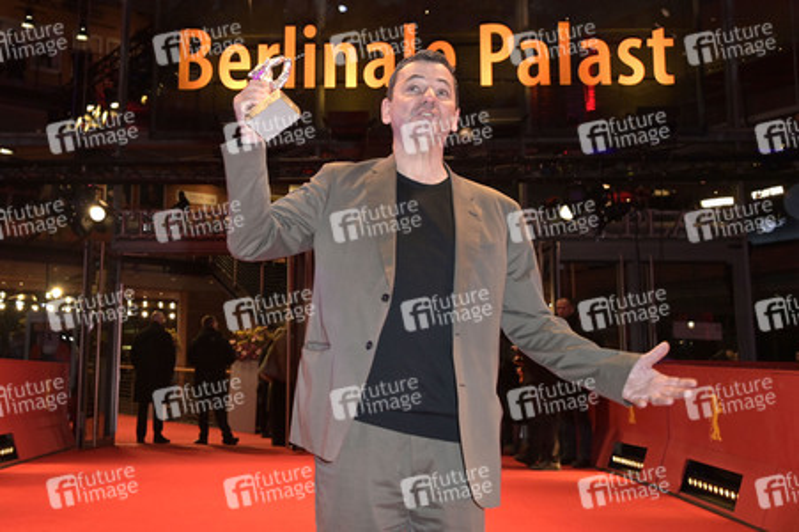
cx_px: 400
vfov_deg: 35.0
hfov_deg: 50.7
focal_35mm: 38
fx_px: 843
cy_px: 266
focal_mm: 38
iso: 1000
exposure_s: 1/250
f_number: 4.5
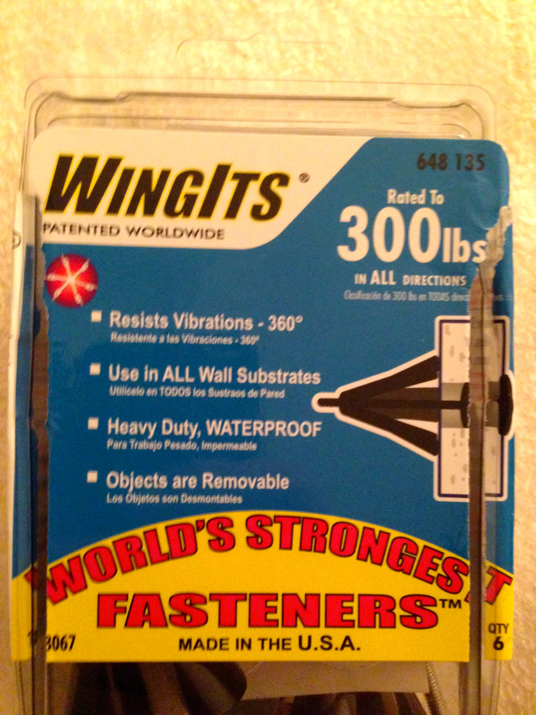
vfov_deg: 55.4
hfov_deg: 42.9
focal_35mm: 33
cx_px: 268
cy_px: 358
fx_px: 681
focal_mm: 4.12
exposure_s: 1/15
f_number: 2.4
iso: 800
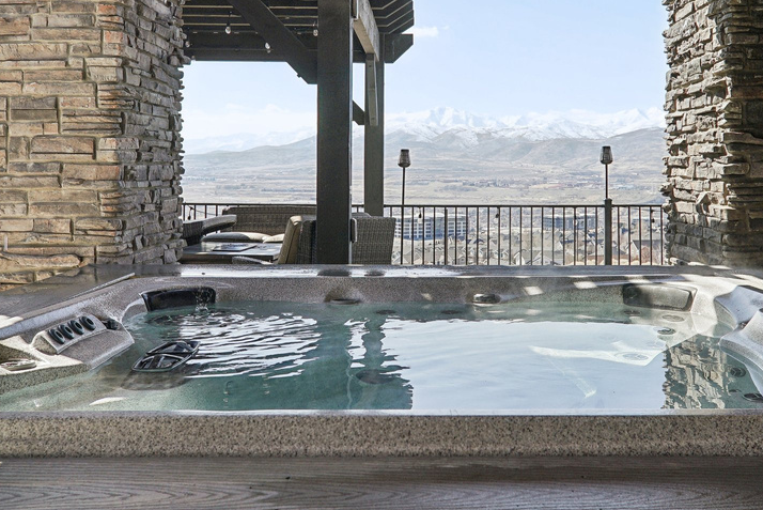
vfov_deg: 30.9
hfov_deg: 45.3
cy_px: 156
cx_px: 429
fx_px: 912
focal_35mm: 43
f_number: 8
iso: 100
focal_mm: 30
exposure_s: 1/200
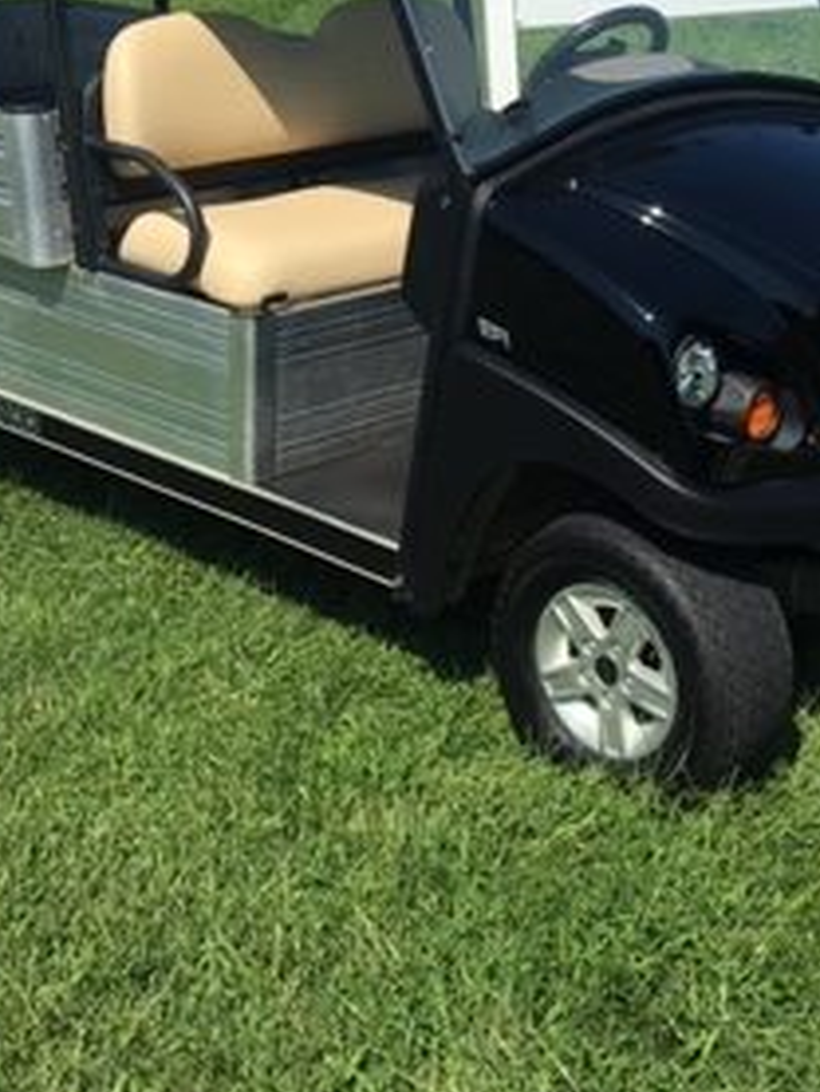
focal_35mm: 67
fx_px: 2115
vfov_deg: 28.1
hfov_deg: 21.9
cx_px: 509
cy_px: 146
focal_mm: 4.15
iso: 25
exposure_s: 1/1972
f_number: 2.2
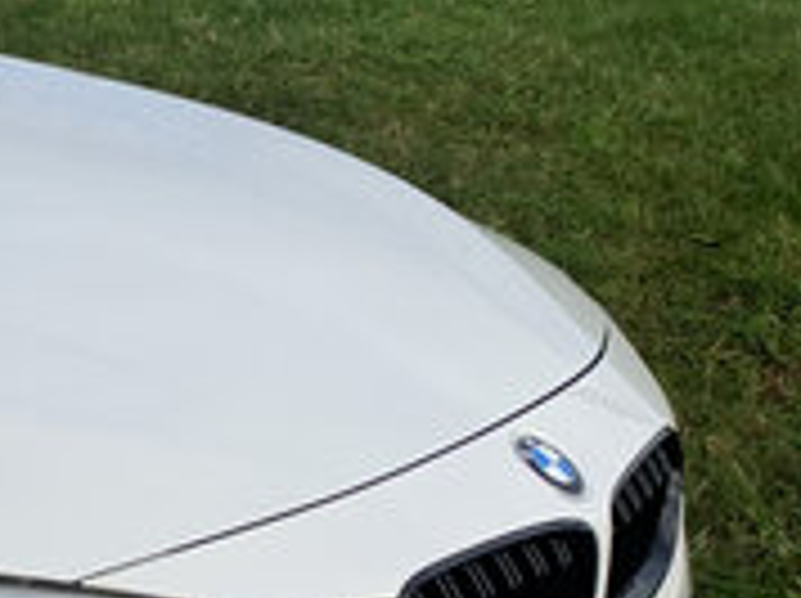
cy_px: 396
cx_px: -684
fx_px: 2704
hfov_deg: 14.6
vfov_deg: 12.6
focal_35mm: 117
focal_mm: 4.25
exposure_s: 1/1124
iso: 25
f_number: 1.8
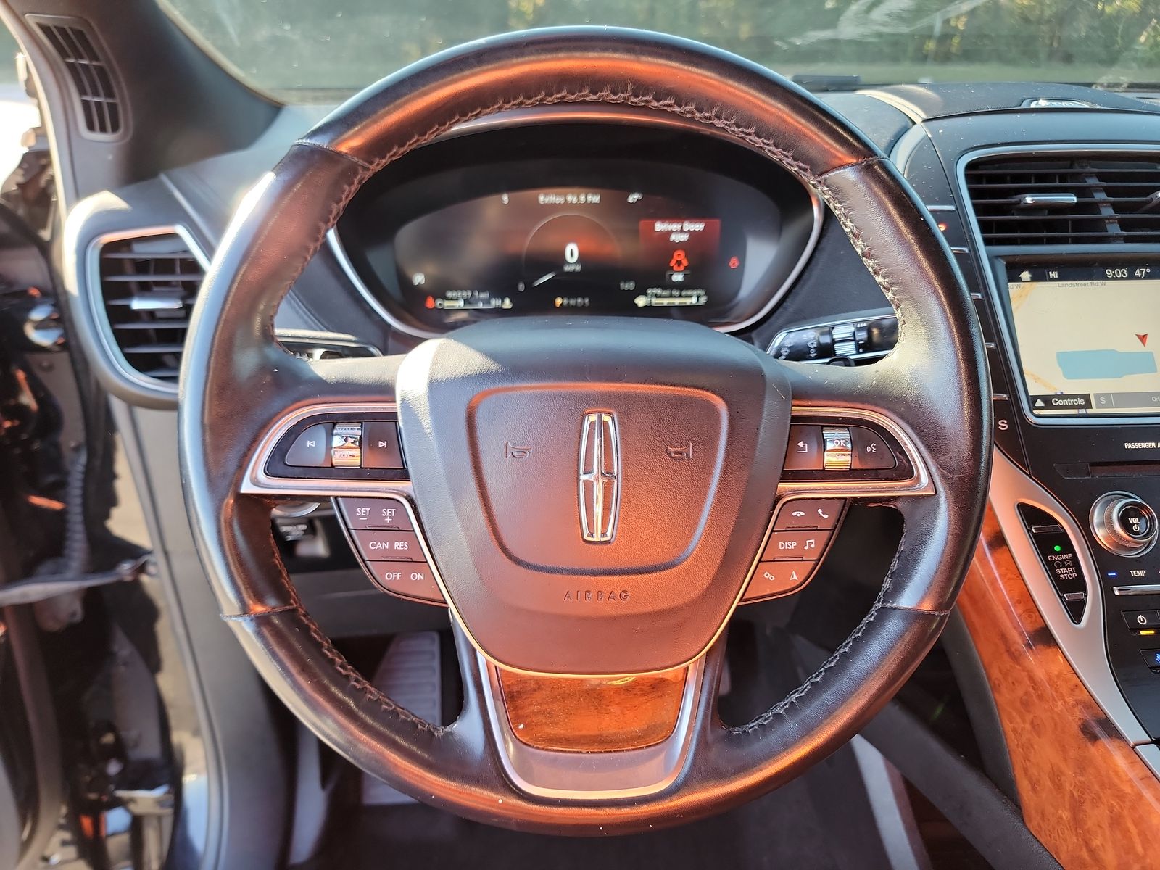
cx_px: 580
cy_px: 435
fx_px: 804
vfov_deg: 56.8
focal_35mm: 24
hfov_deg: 71.6
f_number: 1.8
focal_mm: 6.7
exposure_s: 1/59
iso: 220
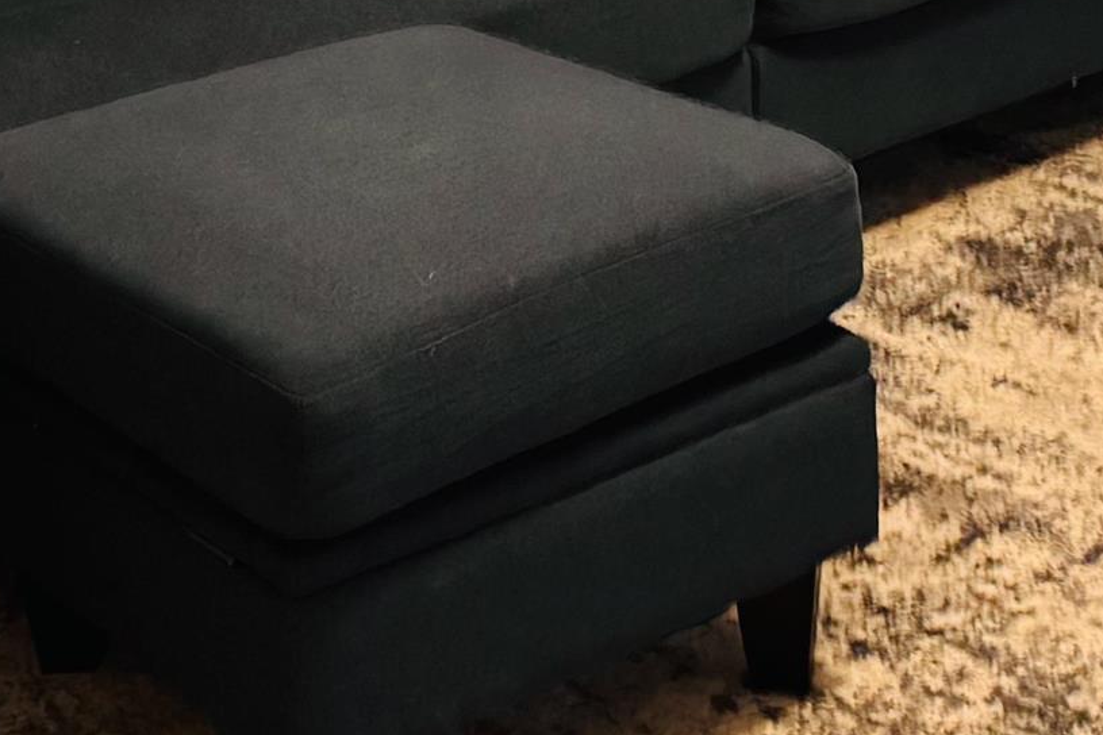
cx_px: 637
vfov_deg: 13.7
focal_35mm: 94
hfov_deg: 21.7
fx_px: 2880
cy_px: -365
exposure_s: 1/40
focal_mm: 6.76
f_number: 1.78
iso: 800
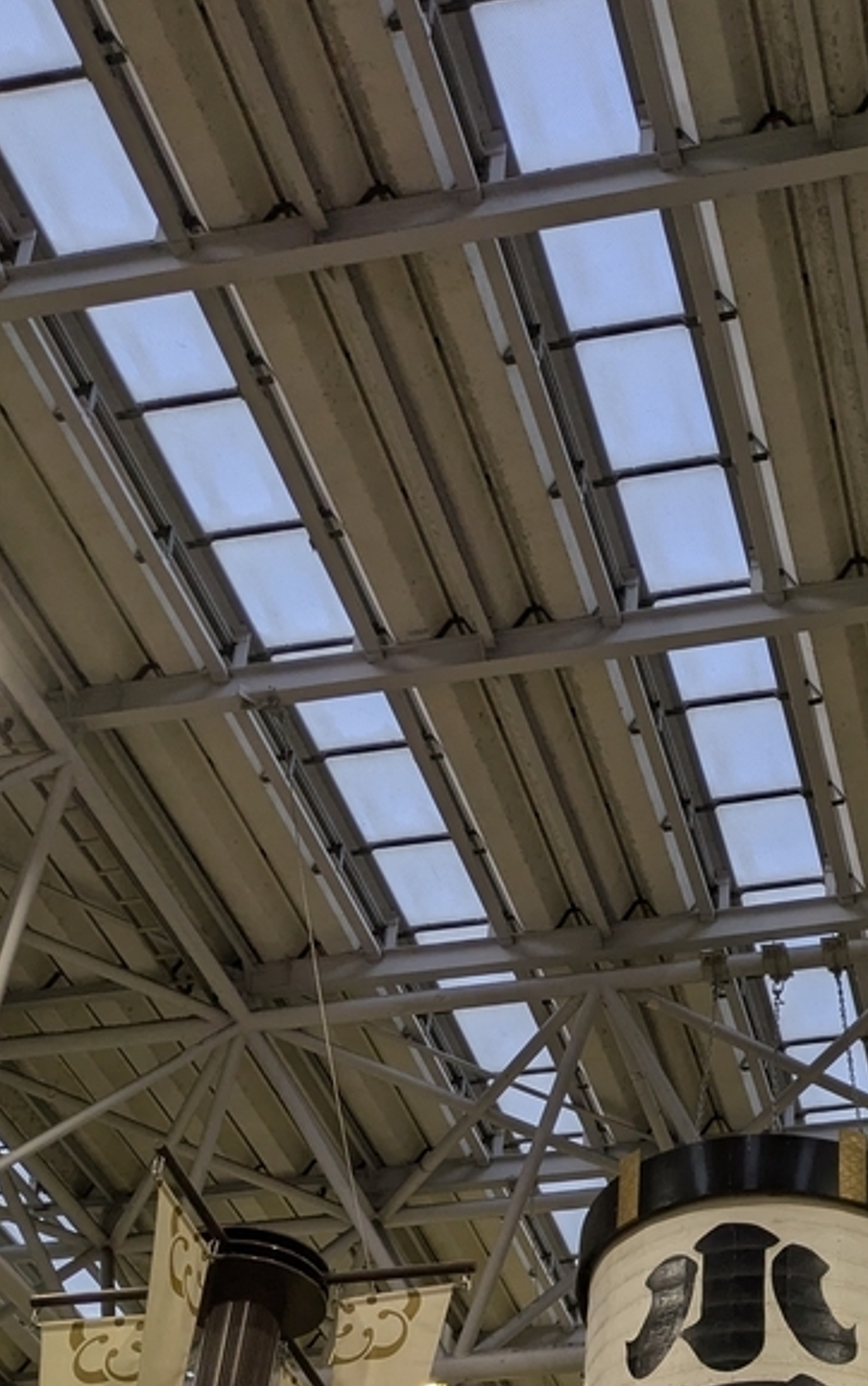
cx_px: 754
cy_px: 1264
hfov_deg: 23.1
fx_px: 2079
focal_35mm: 55
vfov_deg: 34.7
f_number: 1.89
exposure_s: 1/370
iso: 42
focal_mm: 5.43
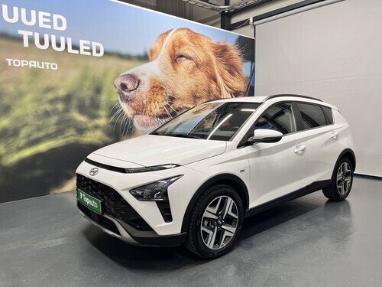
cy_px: 144
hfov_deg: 67.3
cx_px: 191
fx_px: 287
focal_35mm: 26
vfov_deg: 53.1
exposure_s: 1/100
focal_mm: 5.1
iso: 100
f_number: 1.6
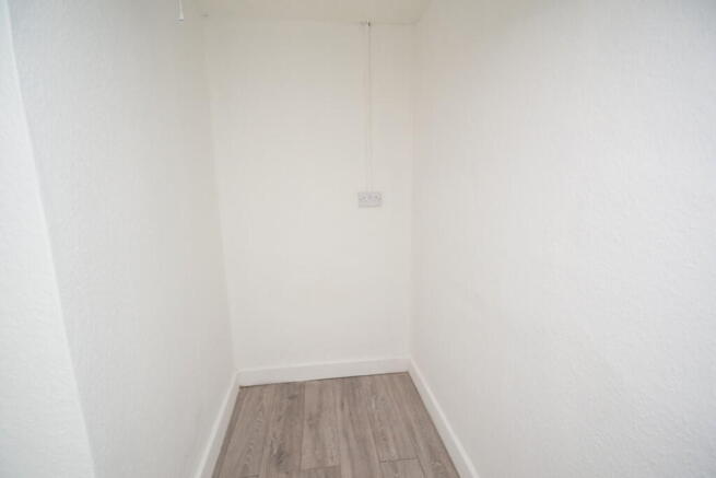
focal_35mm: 15
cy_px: 239
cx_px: 358
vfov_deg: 77.4
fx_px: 298
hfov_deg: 100.4
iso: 800
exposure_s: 1/80
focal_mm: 10
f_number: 4
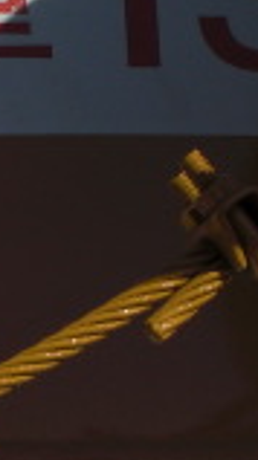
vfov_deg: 12.3
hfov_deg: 7.2
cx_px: -93
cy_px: 665
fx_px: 2039
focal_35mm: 167
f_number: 5.6
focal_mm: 6.3
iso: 64
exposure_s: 1/1250
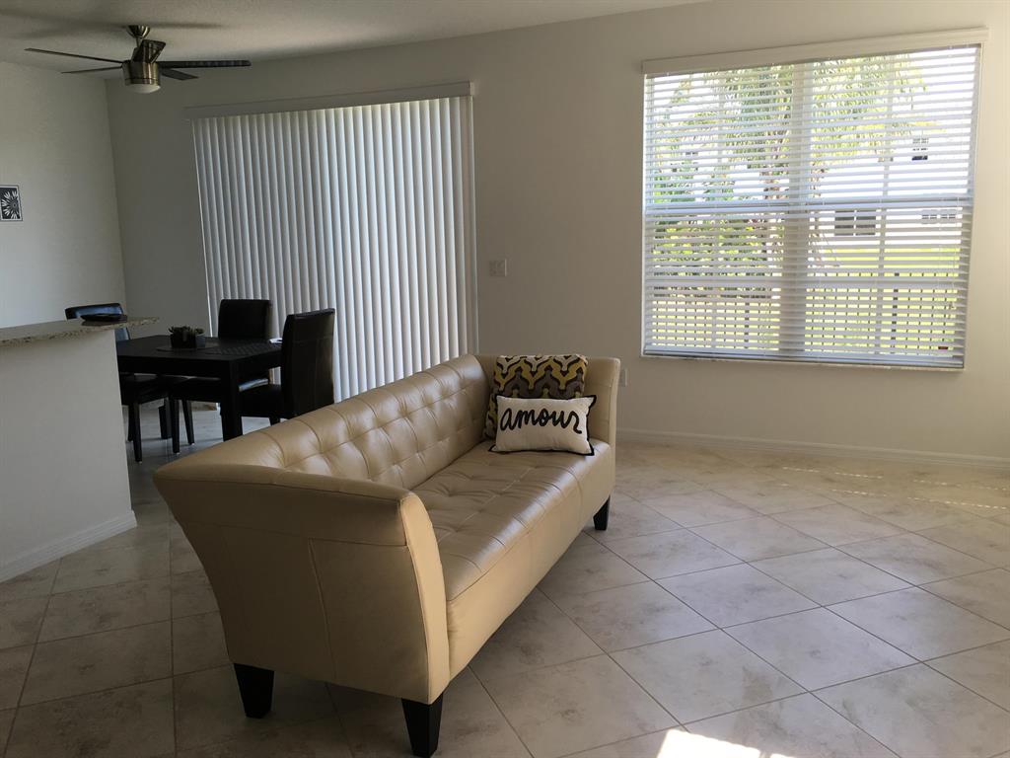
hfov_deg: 61.7
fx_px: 846
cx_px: 505
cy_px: 379
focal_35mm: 29
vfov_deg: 48.2
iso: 25
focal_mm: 4.15
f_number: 2.2
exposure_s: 1/60
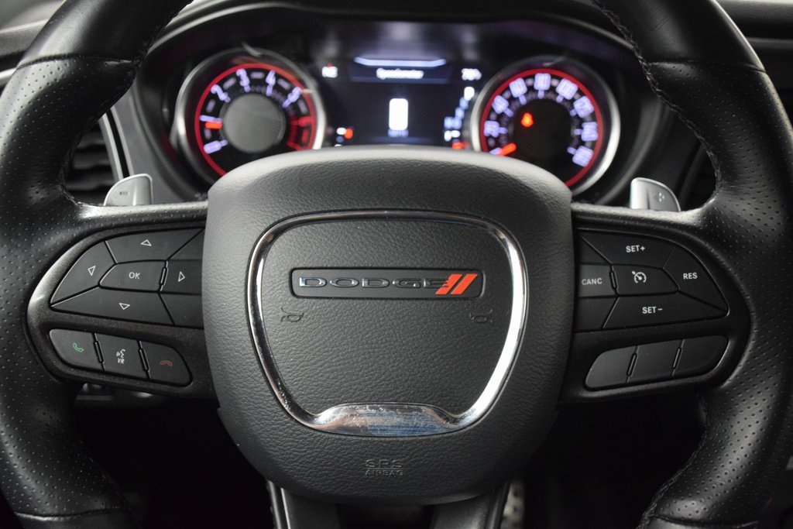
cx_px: 396
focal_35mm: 39
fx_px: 859
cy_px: 264
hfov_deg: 49.5
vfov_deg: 34.2
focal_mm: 26
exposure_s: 1/80
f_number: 4.5
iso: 3200
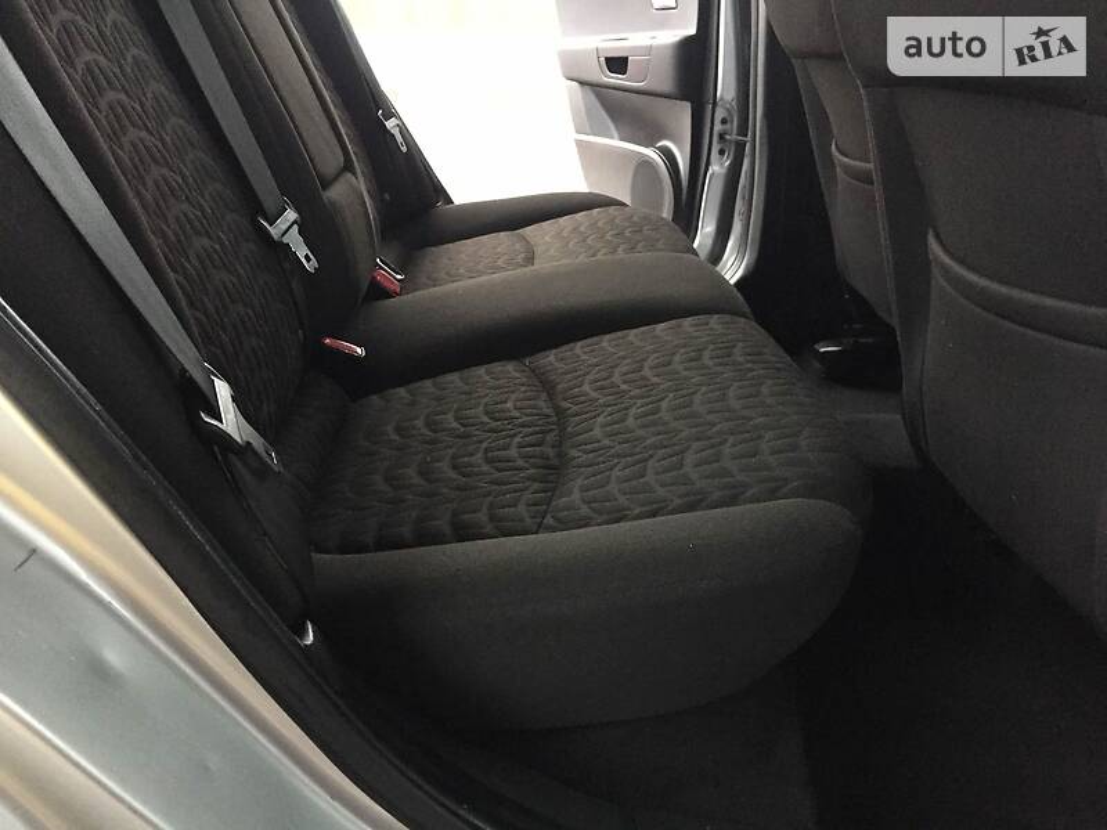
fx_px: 927
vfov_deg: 48.2
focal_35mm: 29
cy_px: 415
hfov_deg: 61.7
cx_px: 554
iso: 250
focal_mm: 4.2
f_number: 2.2
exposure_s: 1/17
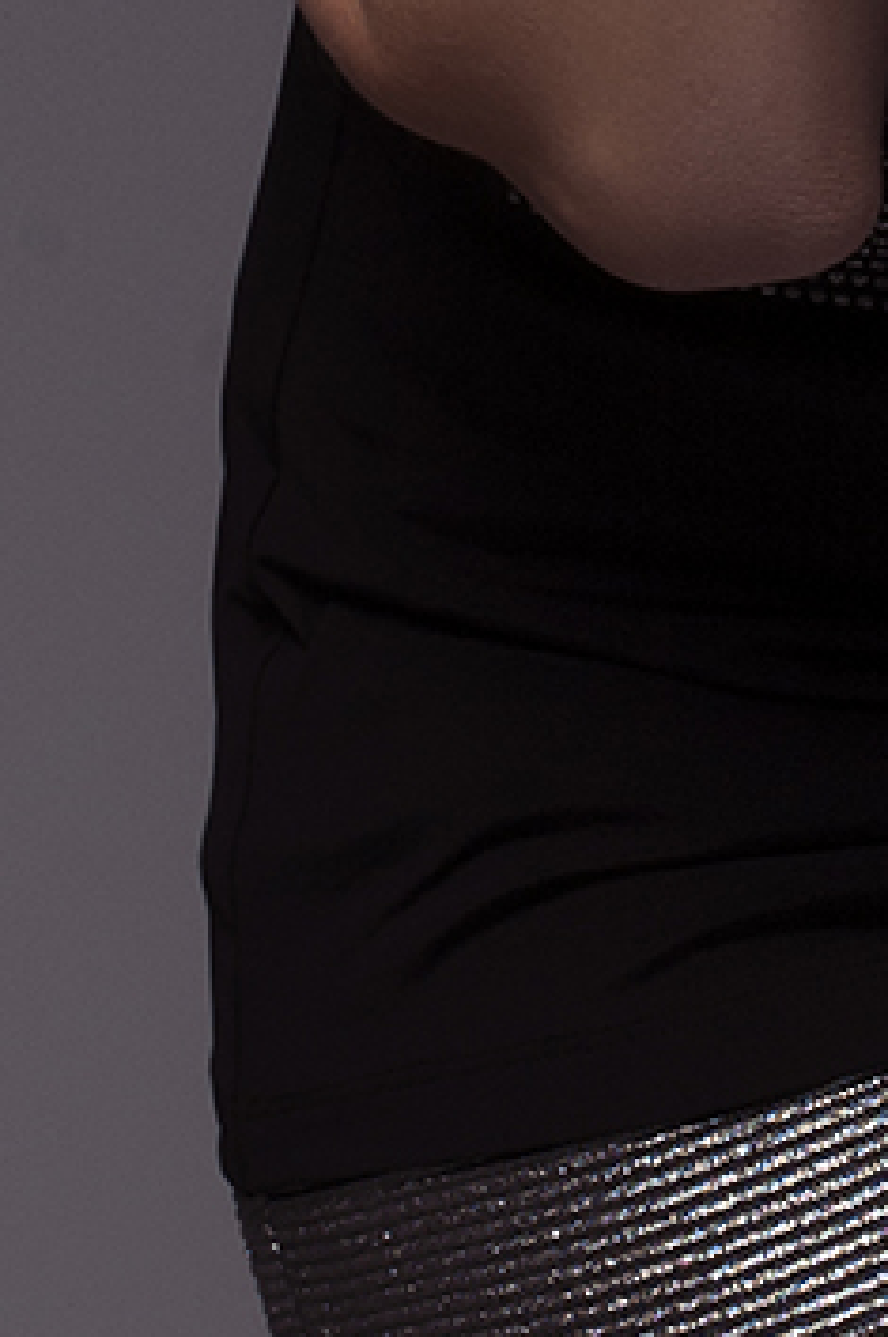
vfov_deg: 6.1
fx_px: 12579
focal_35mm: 339
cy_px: -181
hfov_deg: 4.0
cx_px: 1073
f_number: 13
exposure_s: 1/500
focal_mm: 50
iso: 200
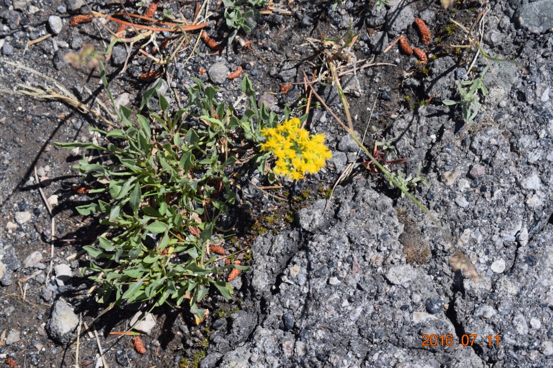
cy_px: 184
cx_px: 276
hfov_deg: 24.6
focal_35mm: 82
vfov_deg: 16.5
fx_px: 1267
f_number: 9
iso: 200
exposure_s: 1/320
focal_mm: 55
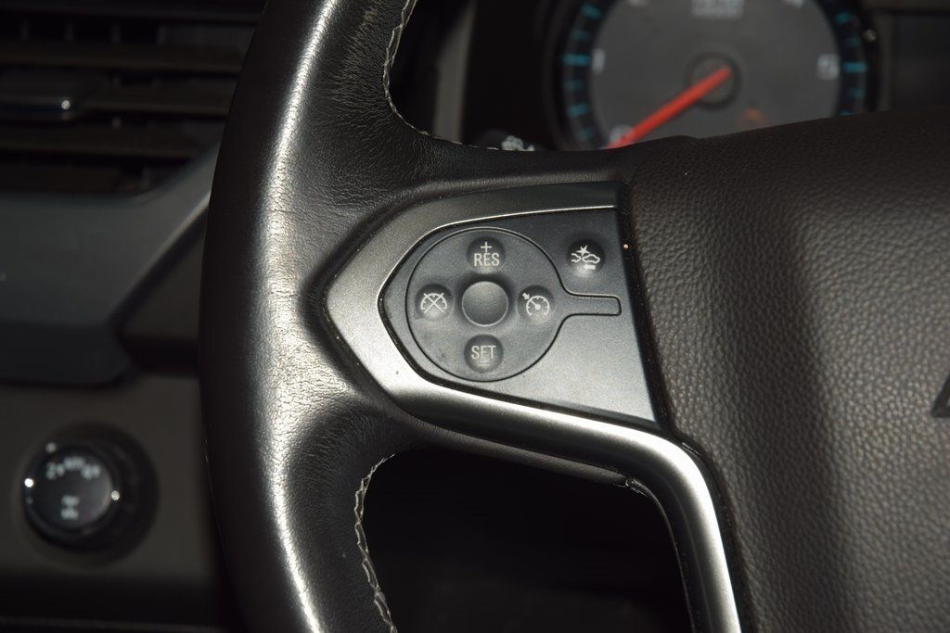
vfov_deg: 13.0
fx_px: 2771
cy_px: 316
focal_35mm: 105
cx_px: 475
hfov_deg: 19.5
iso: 100
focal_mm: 70
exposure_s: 1/125
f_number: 8
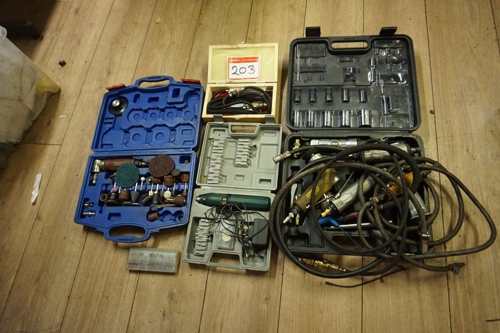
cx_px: 250
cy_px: 166
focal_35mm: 24
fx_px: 333
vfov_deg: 53.1
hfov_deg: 73.8
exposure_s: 1/160
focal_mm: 16
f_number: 3.5
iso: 3200
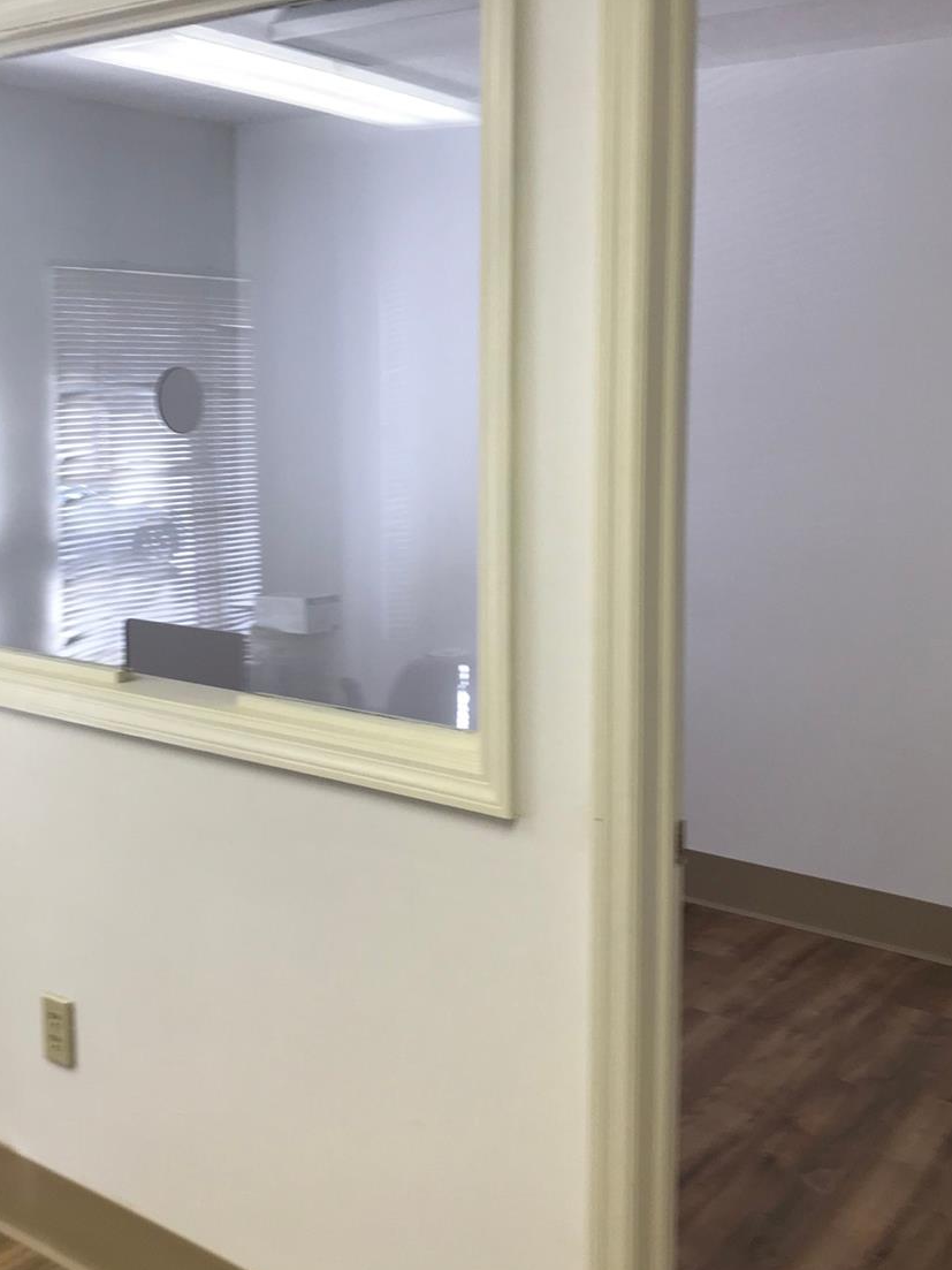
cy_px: 509
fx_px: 1430
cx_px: 435
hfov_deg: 36.8
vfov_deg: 47.6
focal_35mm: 39
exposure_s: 1/60
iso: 25
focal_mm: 3.99
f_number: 1.8
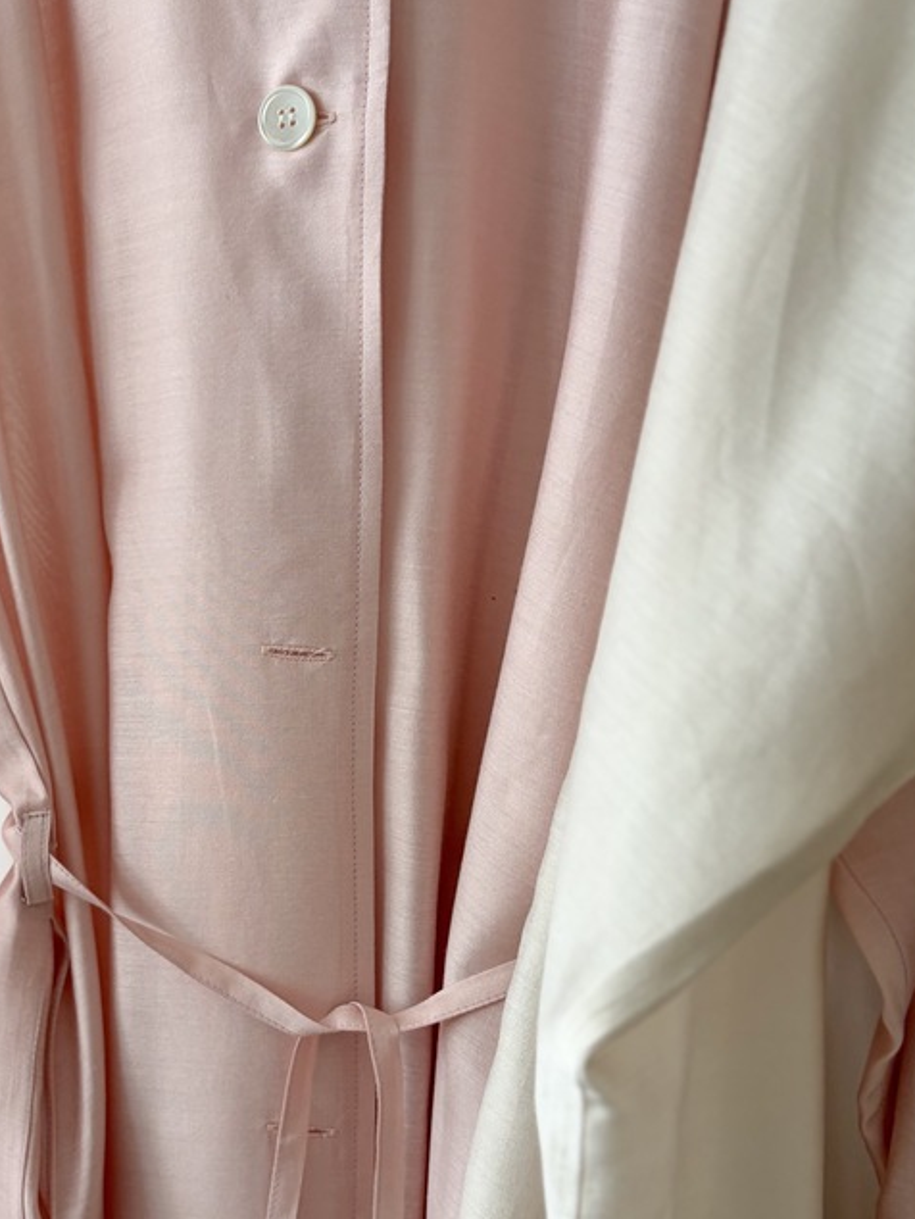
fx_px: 1444
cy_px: 734
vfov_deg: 45.5
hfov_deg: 34.5
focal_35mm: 41
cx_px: 250
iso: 80
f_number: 1.6
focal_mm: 5.96
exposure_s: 1/121
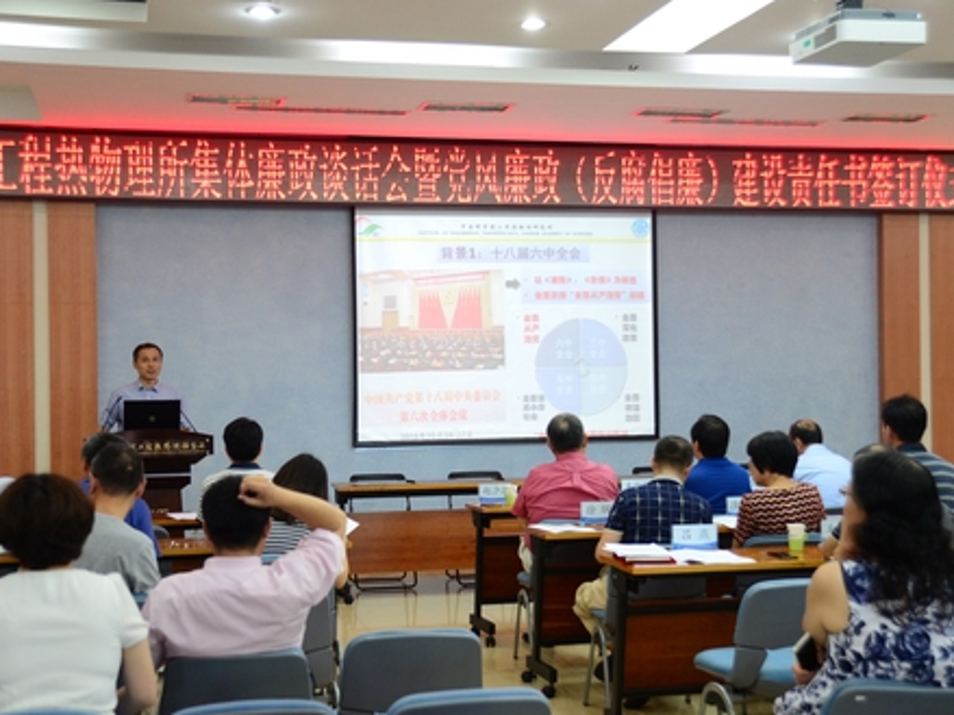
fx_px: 1267
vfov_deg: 31.5
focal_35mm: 46
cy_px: 356
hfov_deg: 41.2
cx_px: 467
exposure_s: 1/160
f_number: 3.5
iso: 2000
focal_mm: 42
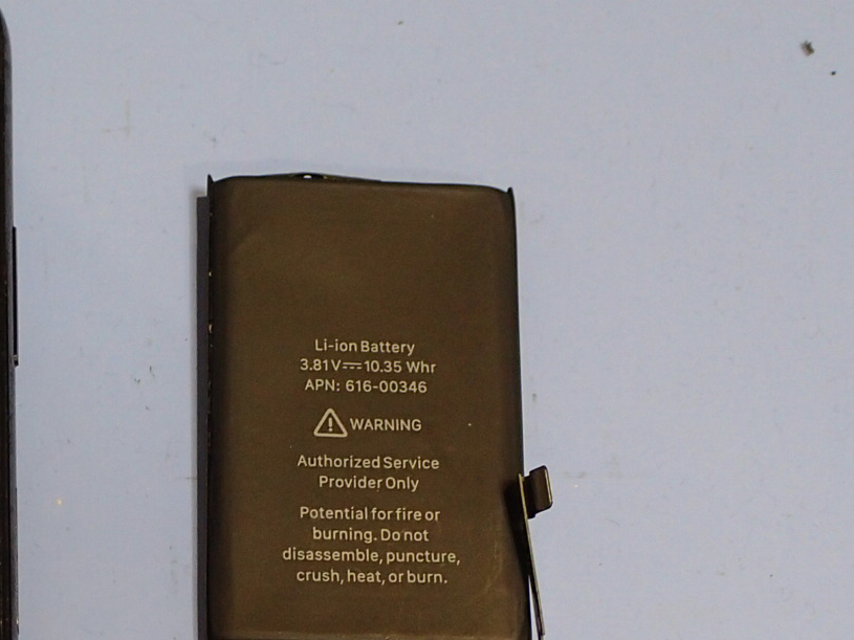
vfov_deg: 16.6
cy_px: 570
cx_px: 78
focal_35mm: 88
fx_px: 2171
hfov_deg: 21.7
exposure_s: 1/80
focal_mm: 6.42
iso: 320
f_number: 3.5
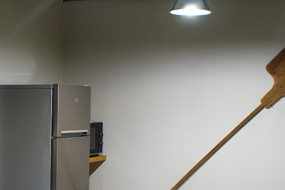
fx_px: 649
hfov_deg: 24.0
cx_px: 25
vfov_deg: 16.3
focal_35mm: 82
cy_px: 193
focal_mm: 18
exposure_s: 1/30
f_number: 3.5
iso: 250
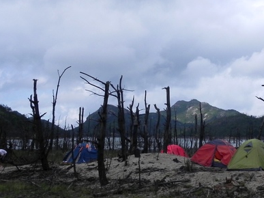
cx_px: 203
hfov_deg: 28.5
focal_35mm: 67
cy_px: 56
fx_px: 511
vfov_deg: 21.8
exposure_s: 1/523
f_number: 8
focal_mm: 6.6
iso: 160
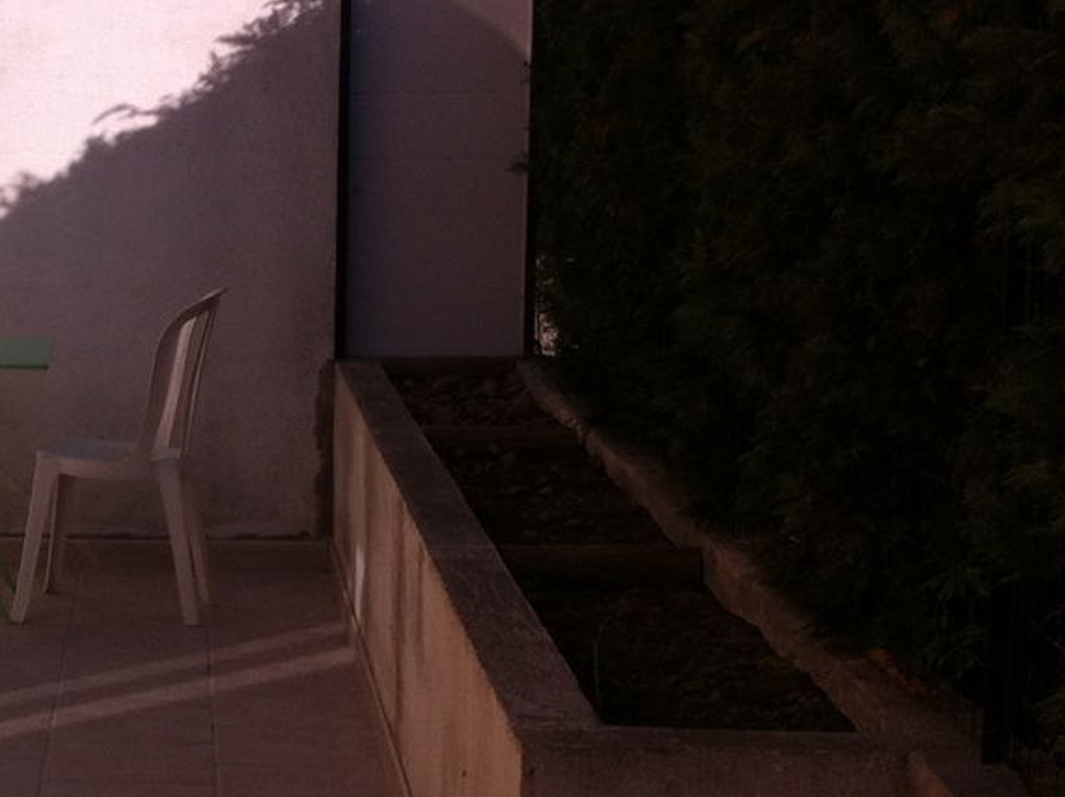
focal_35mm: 98
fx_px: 3012
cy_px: 503
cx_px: -228
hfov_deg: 18.9
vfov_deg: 15.0
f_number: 2.8
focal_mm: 3.85
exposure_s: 1/2514
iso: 80
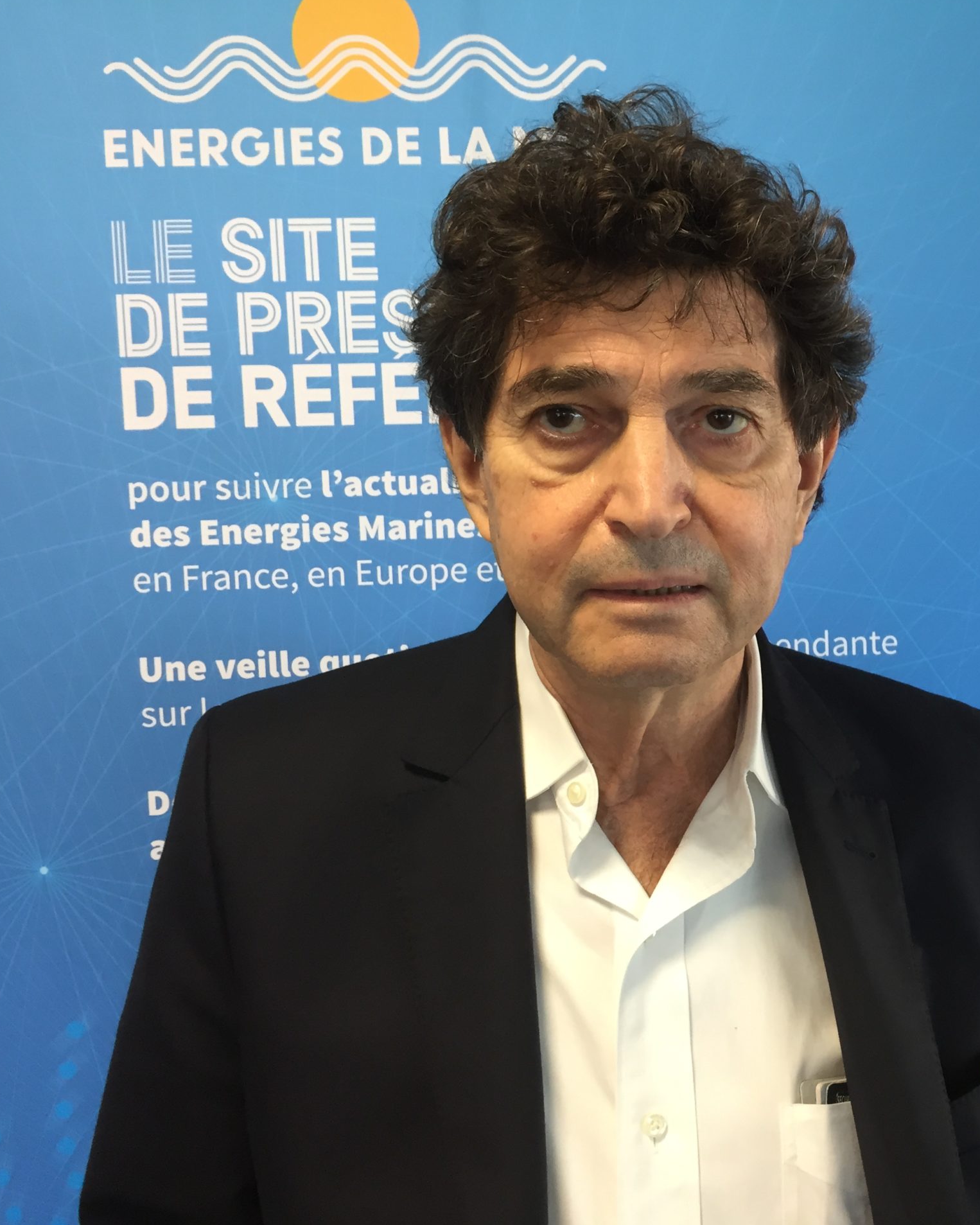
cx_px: 812
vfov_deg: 47.9
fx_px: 1377
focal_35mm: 38
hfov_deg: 37.5
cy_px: 610
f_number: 2.2
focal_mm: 4.15
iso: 80
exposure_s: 1/33
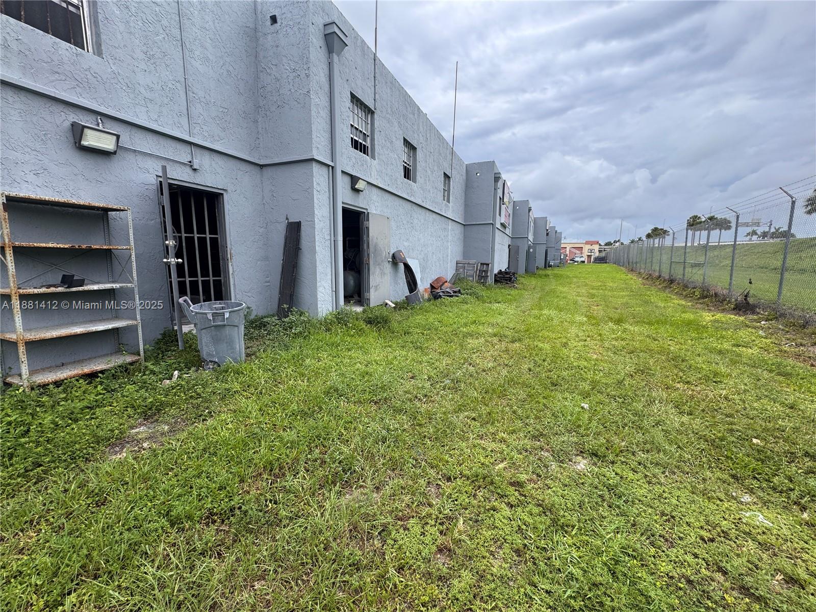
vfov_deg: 85.7
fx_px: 330
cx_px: 408
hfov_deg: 102.1
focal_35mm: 14
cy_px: 306
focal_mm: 2.22
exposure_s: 1/641
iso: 40
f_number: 2.2
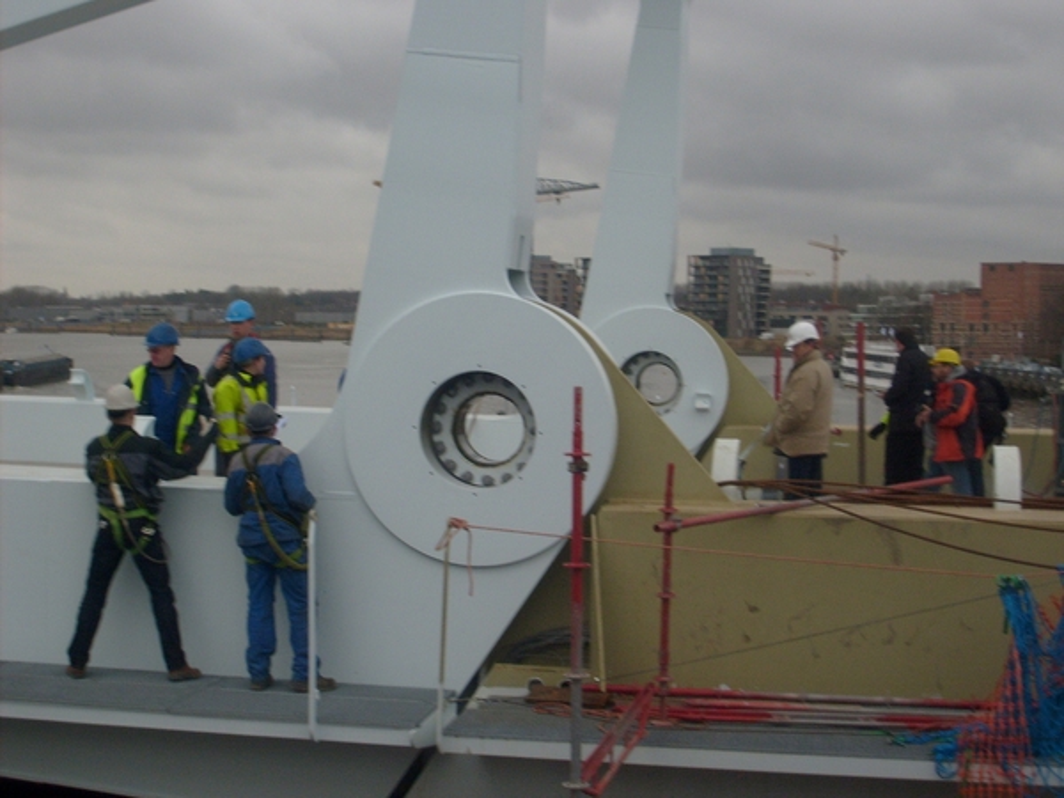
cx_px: 532
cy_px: 399
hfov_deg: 31.7
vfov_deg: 24.0
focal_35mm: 61
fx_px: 1875
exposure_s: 1/125
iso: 80
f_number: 9.1
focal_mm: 10.3
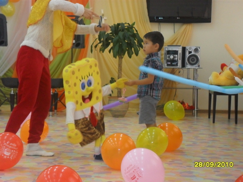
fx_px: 604
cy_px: 91
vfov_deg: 17.2
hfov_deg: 22.7
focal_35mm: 86
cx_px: 122
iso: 320
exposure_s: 1/60
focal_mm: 15.4
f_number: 4.3
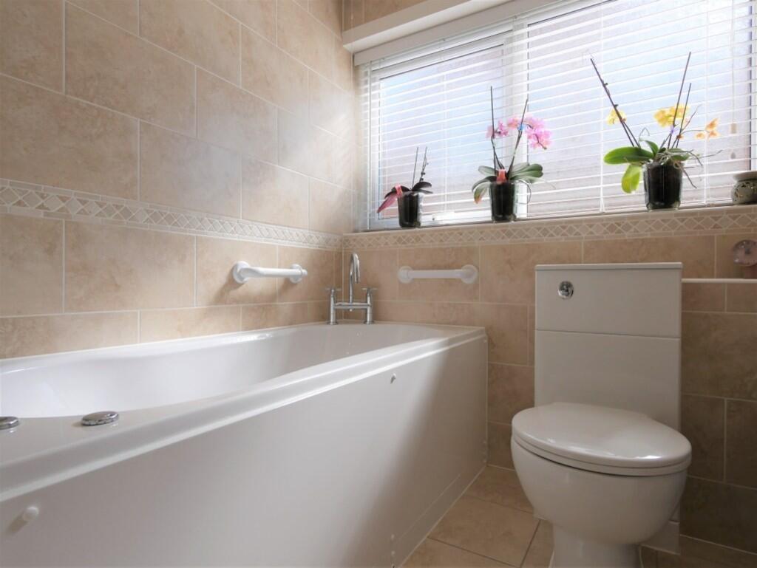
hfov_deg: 81.7
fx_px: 438
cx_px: 378
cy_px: 284
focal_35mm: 20
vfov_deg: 66.0
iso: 200
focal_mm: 10
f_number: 5.6
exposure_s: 1/200
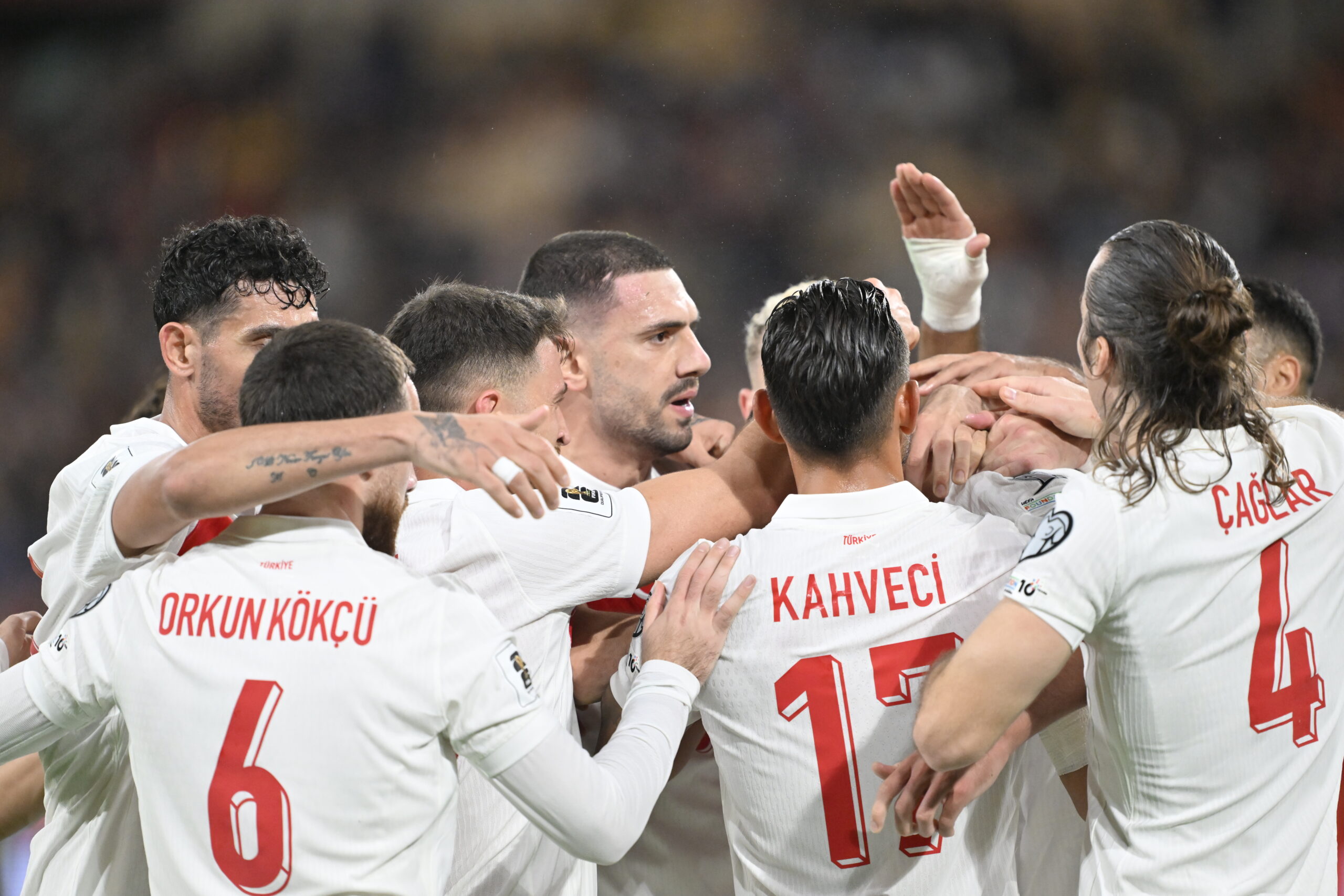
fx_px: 14933
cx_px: 672
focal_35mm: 400
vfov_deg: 3.4
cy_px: 448
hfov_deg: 5.2
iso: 4000
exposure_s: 1/2000
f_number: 2.8
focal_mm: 400
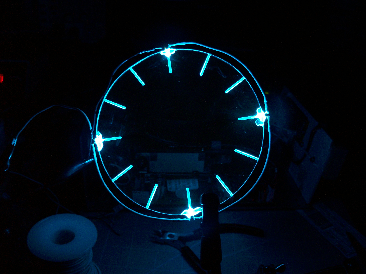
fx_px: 381
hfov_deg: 51.4
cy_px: 137
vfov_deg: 39.7
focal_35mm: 36
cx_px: 183
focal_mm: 6
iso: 160
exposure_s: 1/8
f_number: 2.7
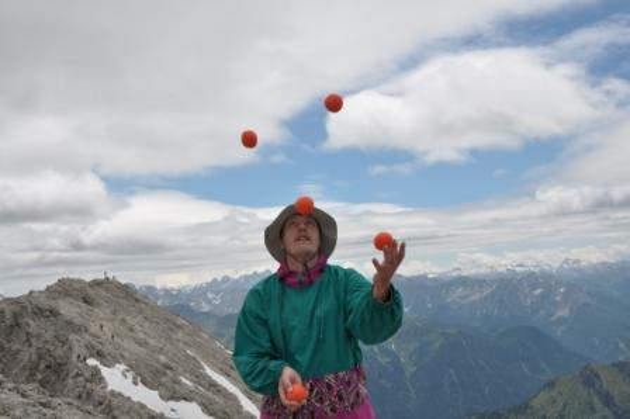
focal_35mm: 39
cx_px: 315
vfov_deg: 34.2
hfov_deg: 49.6
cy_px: 210
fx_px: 682
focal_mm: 26
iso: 400
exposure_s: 1/640
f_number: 13
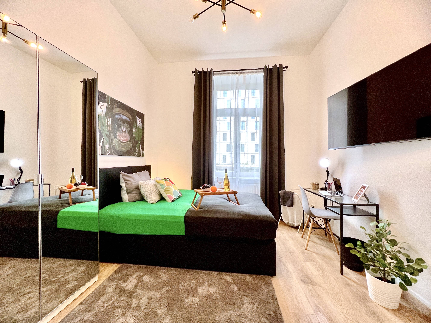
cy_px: 162
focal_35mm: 13
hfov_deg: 106.2
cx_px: 216
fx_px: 162
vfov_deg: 89.9
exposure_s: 1/99
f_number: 1.8
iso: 100
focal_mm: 1.57
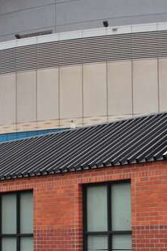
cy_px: 186
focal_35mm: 99
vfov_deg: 20.5
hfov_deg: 13.8
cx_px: 84
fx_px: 689
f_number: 11
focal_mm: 26
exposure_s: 1/250
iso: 320
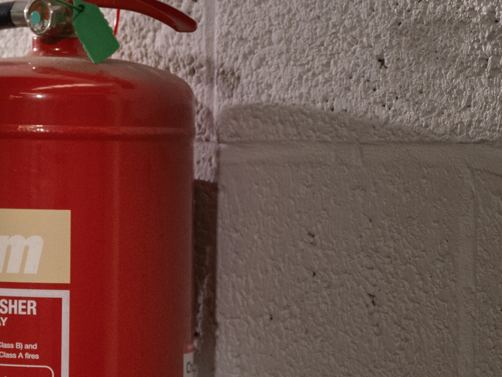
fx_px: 3612
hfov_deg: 7.9
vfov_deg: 5.9
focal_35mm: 249
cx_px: -142
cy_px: -286
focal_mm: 50.8
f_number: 5.6
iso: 800
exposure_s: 1/200
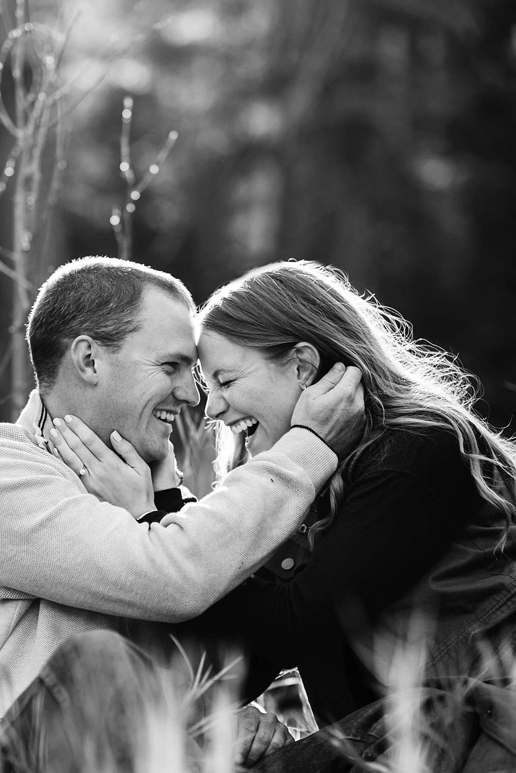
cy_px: 388
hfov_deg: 12.0
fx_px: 2449
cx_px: 190
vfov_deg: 17.9
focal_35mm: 114
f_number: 2
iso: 200
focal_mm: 85
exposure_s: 1/640
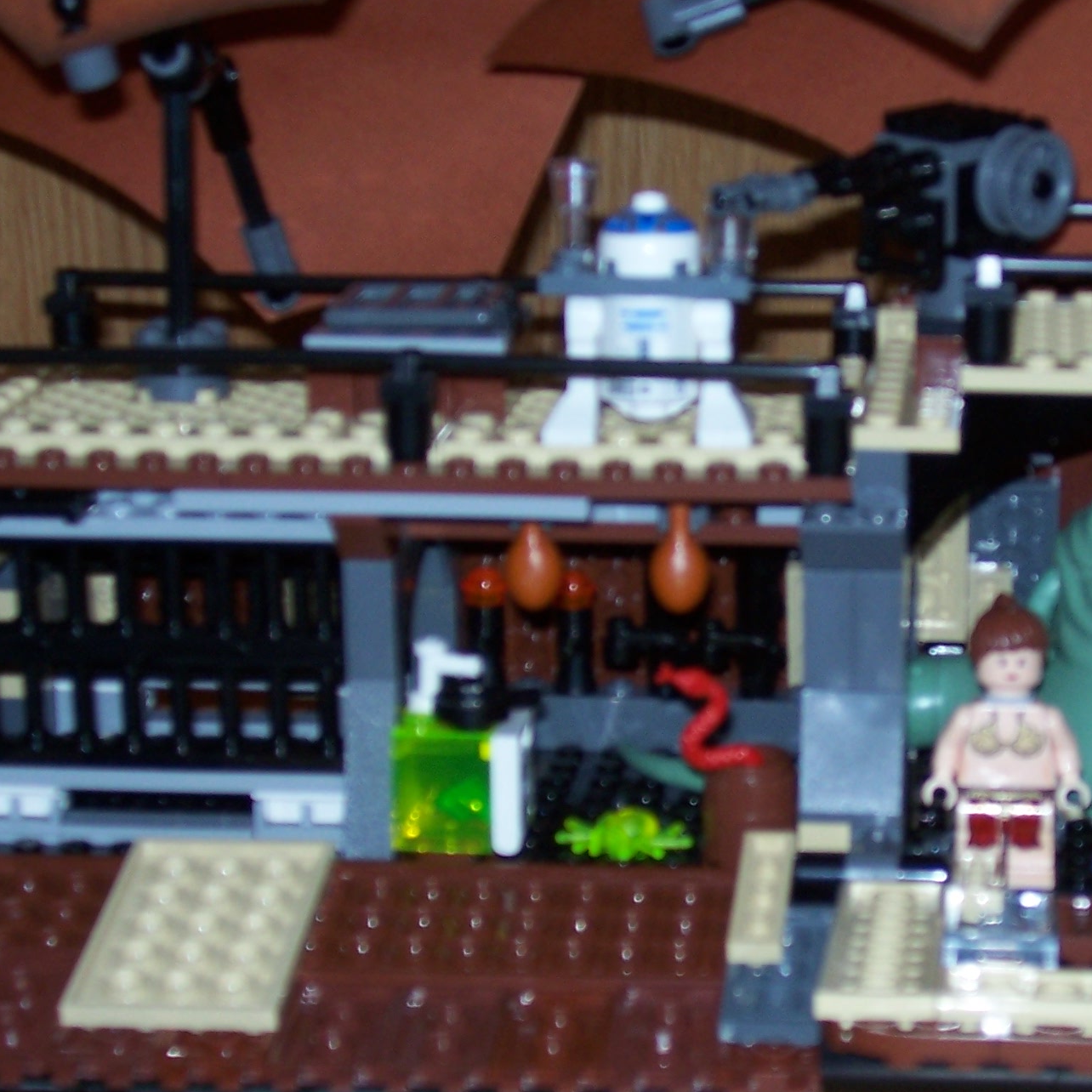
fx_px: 3355
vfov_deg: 18.5
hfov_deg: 18.4
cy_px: 685
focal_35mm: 94
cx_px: 835
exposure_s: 1/60
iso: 80
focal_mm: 8.6
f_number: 3.4
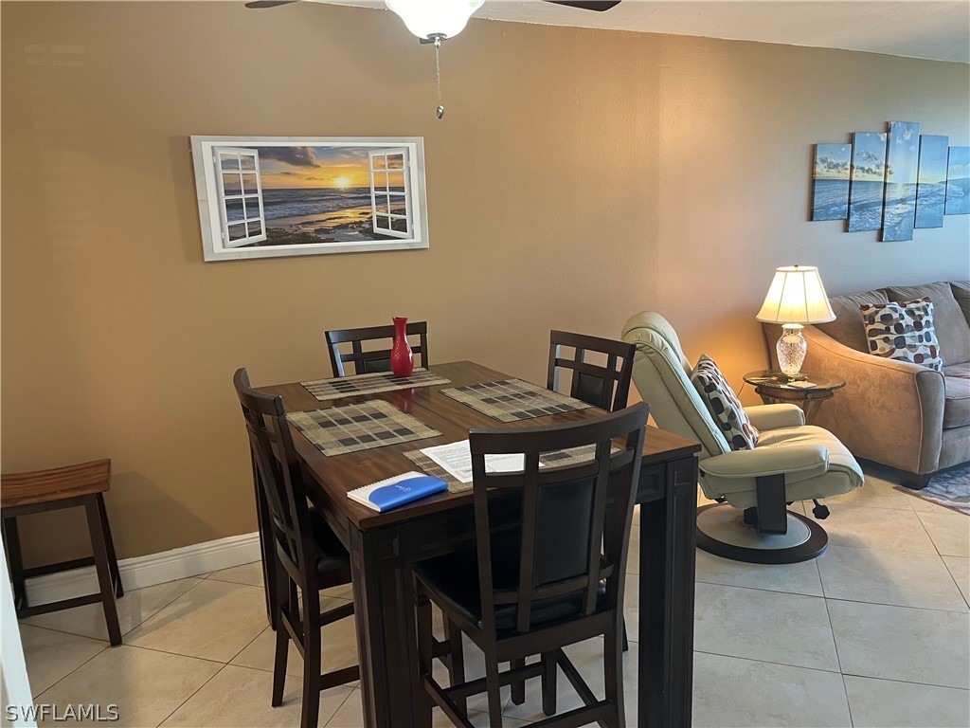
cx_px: 485
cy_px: 364
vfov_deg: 53.1
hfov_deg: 67.3
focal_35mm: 26
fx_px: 729
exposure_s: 1/60
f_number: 1.6
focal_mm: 5.1
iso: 160
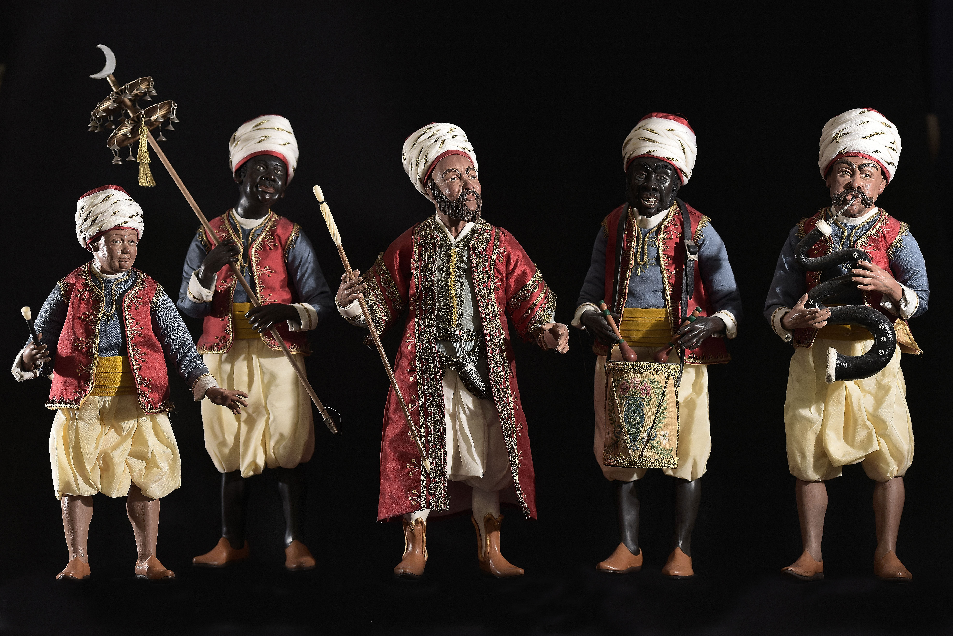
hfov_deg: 20.4
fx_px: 2648
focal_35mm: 100
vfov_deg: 13.7
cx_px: 476
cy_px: 318
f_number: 5
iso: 500
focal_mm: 100
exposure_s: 1/60
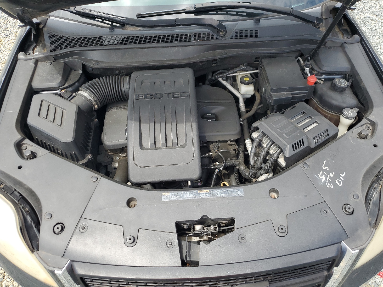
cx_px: 192
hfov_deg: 67.3
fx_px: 288
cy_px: 144
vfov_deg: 53.1
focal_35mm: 26
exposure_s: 1/769
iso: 50
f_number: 1.5
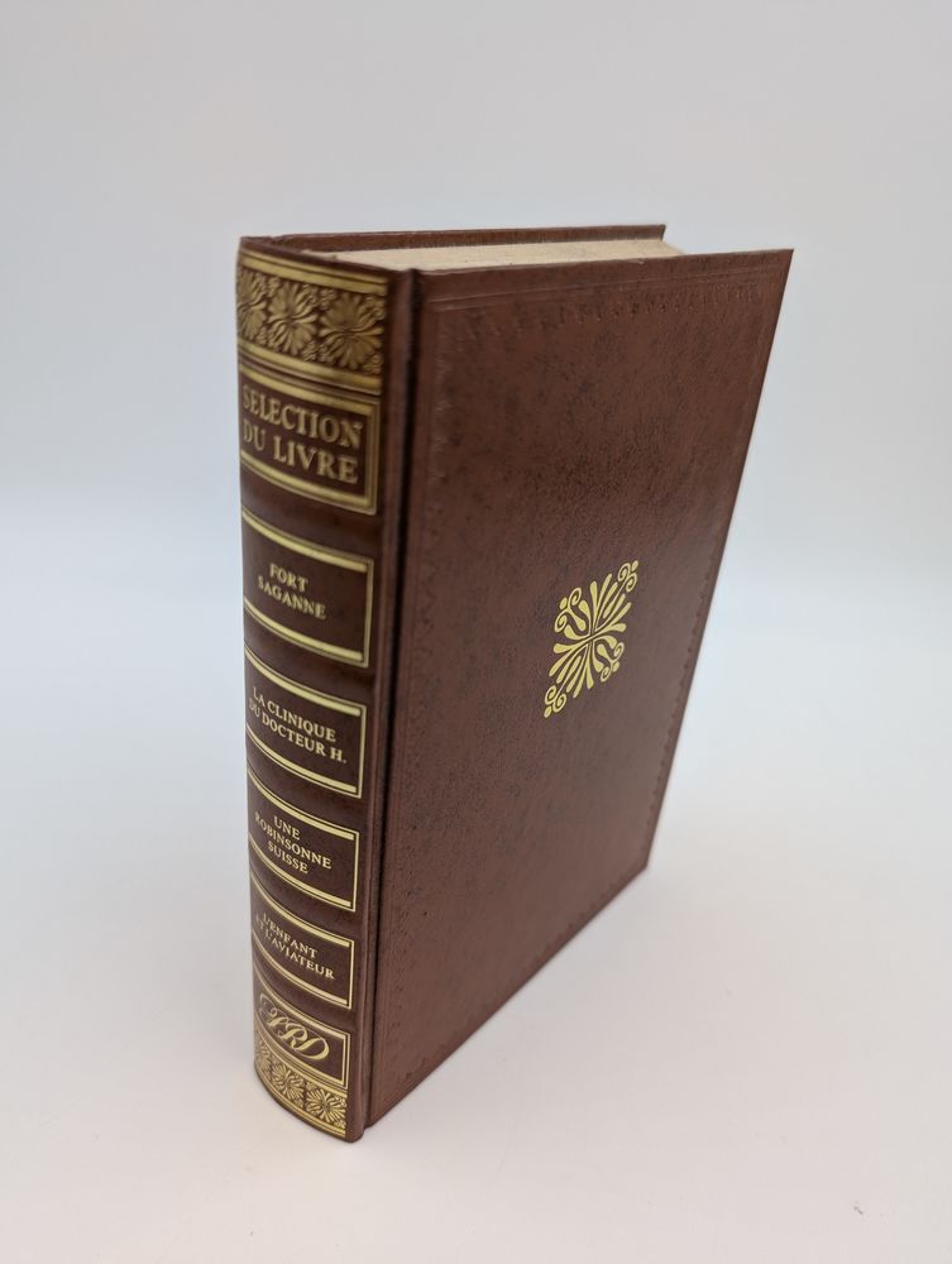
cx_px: 476
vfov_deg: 71.5
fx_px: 878
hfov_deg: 56.9
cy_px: 632
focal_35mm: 24
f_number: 1.68
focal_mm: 6.9
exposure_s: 1/29.7
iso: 29
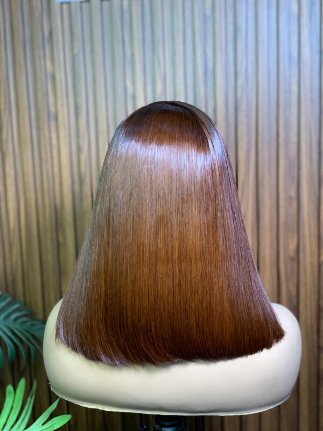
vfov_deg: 36.8
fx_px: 647
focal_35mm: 52
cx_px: 162
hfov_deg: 28.0
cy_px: 216
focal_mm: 6
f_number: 2.4
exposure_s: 1/100
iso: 80
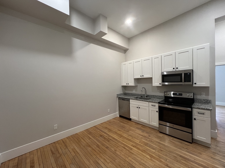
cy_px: 84
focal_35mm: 13
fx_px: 84
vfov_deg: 89.9
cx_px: 112
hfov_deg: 106.2
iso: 250
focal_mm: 1.57
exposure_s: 1/80
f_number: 1.8
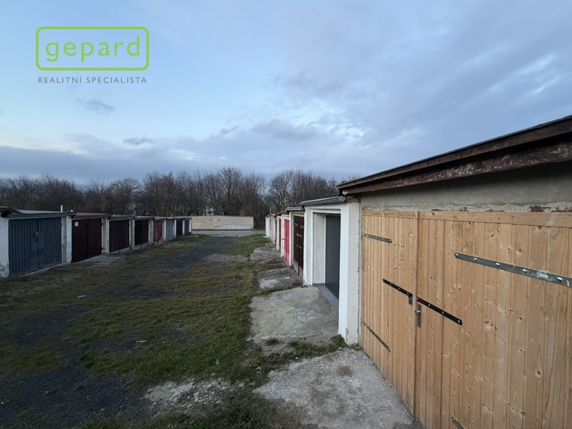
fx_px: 248
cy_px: 214
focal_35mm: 15
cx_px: 295
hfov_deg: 98.1
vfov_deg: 81.7
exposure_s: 1/121
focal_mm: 2.22
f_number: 2.2
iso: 250
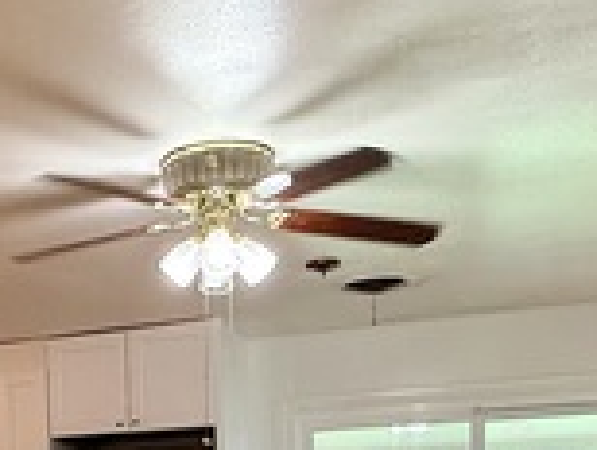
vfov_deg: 22.4
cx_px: 62
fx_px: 1002
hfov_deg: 31.6
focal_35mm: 58
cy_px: 597
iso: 100
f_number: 2.2
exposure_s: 1/120
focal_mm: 2.22
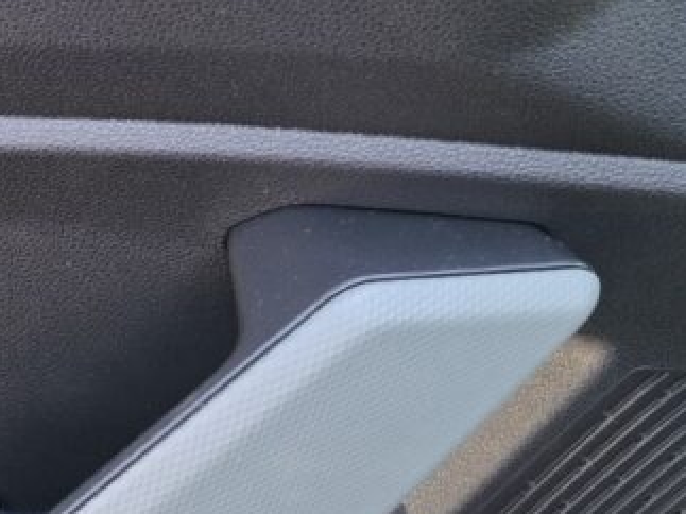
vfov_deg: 20.0
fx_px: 1446
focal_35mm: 73
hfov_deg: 24.8
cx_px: -76
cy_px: 367
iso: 100
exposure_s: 1/100
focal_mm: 5.54
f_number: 1.8
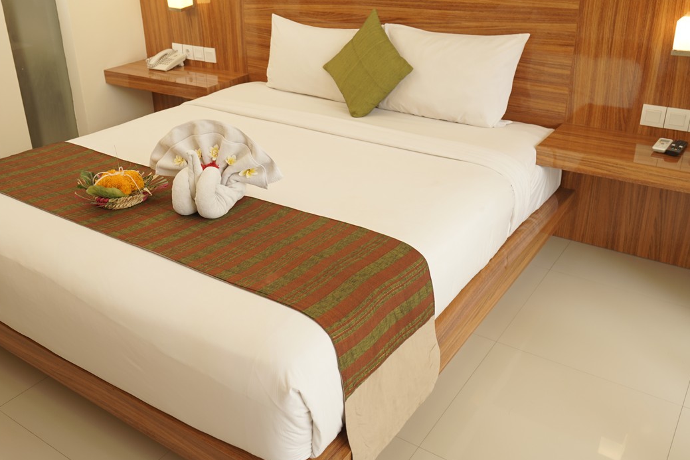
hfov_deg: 55.8
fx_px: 652
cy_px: 188
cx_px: 330
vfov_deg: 38.8
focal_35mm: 34
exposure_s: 1/10
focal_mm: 23
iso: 100
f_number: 4
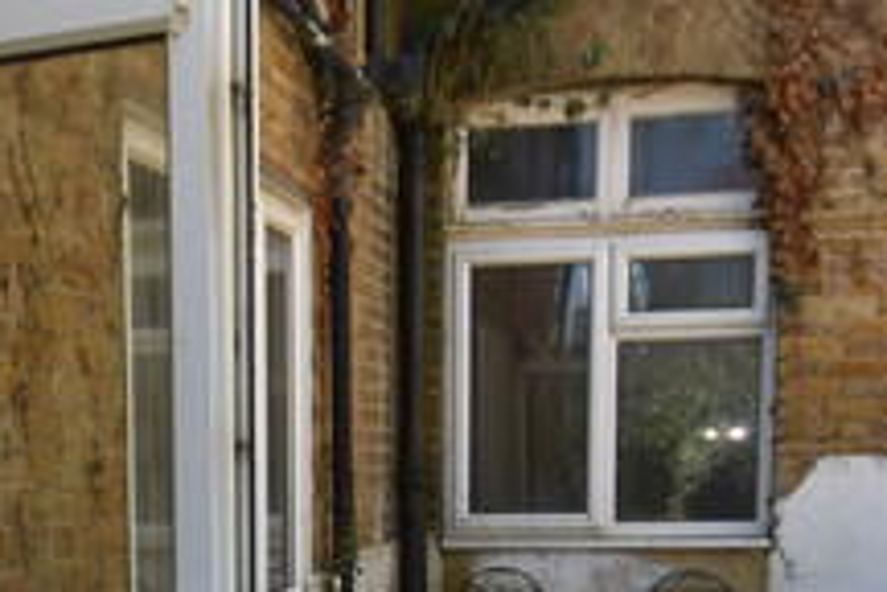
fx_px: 1749
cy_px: 812
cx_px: 160
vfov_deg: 17.7
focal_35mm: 71
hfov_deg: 27.8
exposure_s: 1/200
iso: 100
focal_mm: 10
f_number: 5
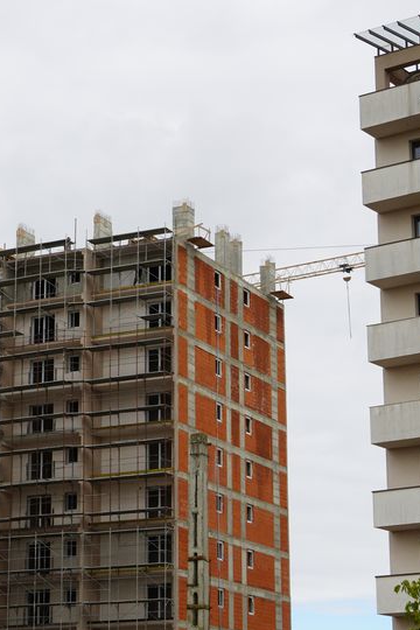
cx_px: 175
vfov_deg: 21.7
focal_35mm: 94
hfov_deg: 14.6
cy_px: 324
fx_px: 1644
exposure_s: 1/125
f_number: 10
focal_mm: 33
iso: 100
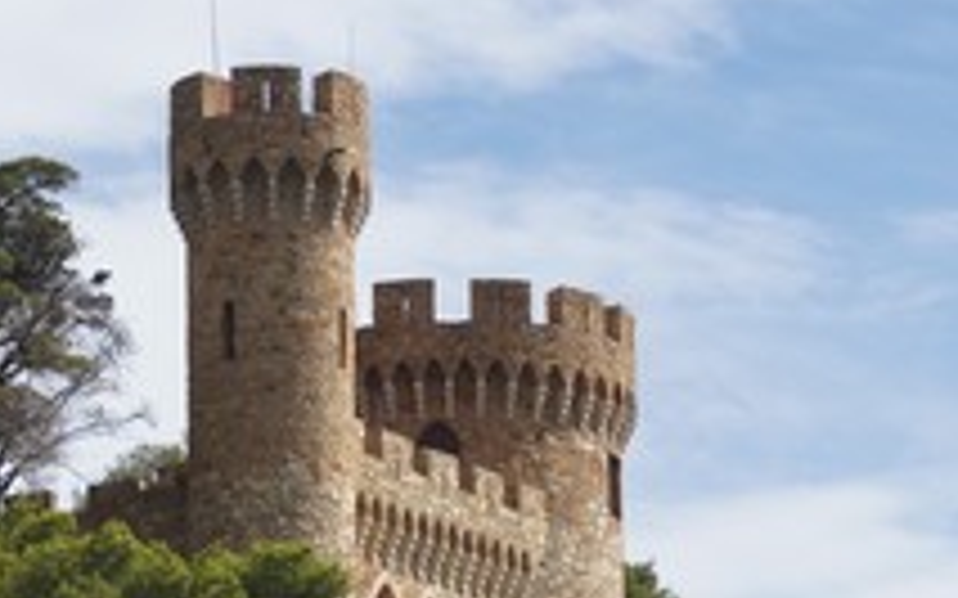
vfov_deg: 5.7
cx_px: 427
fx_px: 6029
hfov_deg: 9.1
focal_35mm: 231
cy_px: 497
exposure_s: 1/320
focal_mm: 70
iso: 100
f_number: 8
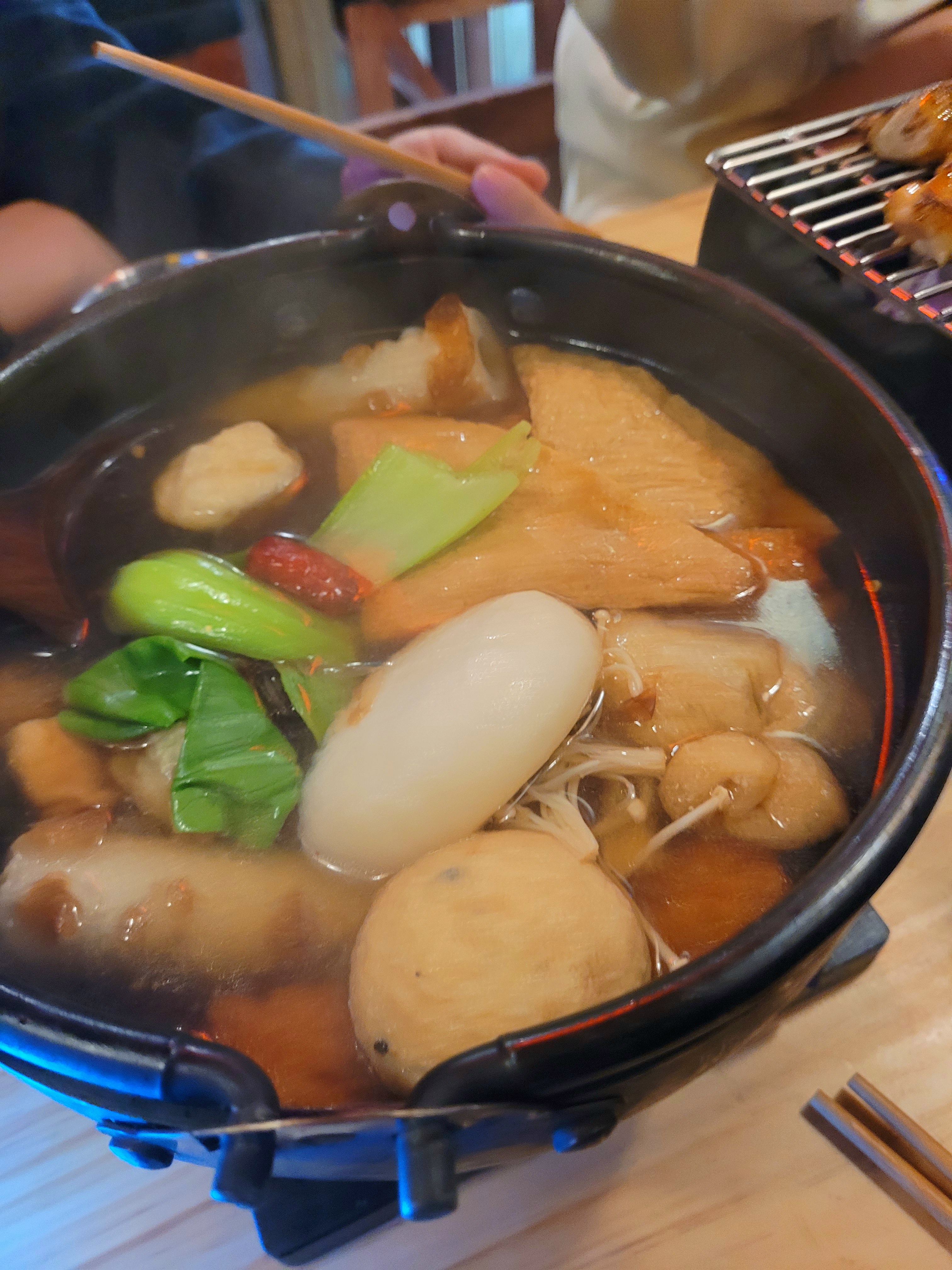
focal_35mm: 26
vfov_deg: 67.3
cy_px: 635
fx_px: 953
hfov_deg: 53.1
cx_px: 476
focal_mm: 5.4
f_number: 1.8
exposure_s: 1/24
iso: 500
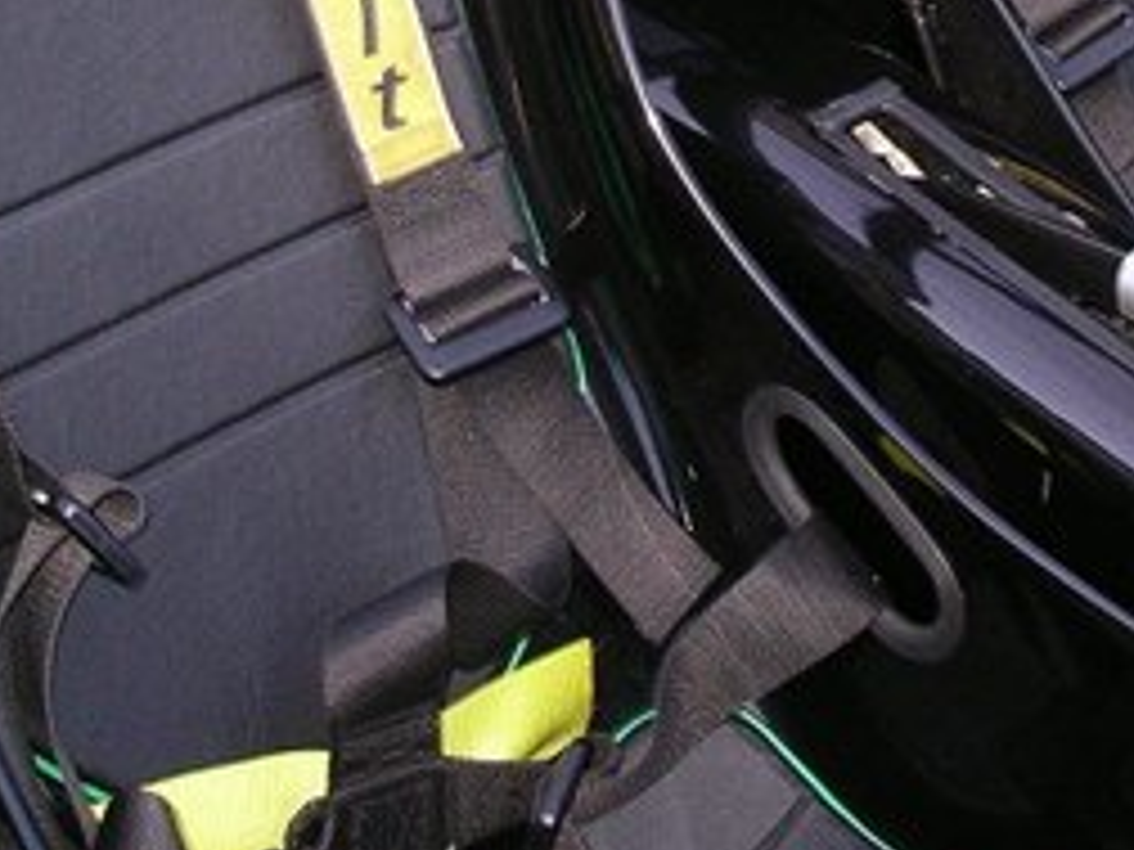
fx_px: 3079
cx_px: 706
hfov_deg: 20.8
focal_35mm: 94
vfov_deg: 15.2
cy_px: -157
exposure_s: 1/40
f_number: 2.8
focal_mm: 7.8
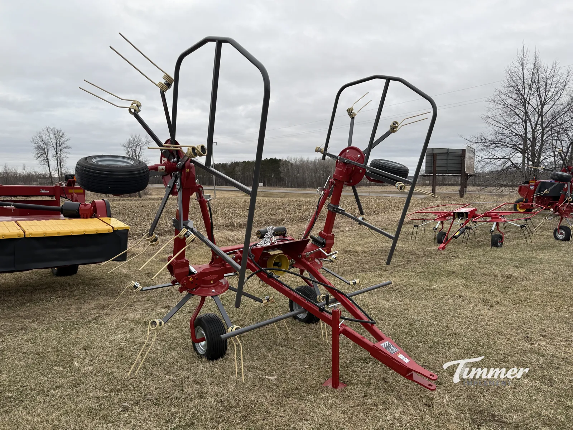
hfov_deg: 71.6
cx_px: 286
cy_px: 215
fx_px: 397
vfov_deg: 56.8
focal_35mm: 24
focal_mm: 6.76
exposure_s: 1/450
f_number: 1.78
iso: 80
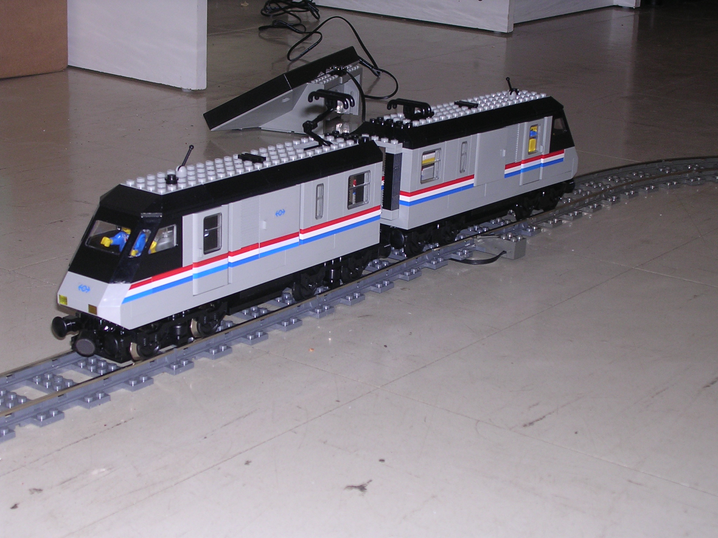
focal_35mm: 72
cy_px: 269
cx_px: 359
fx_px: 1493
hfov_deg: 27.0
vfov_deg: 20.4
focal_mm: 10.9
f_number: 3.7
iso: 119
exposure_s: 1/60.1
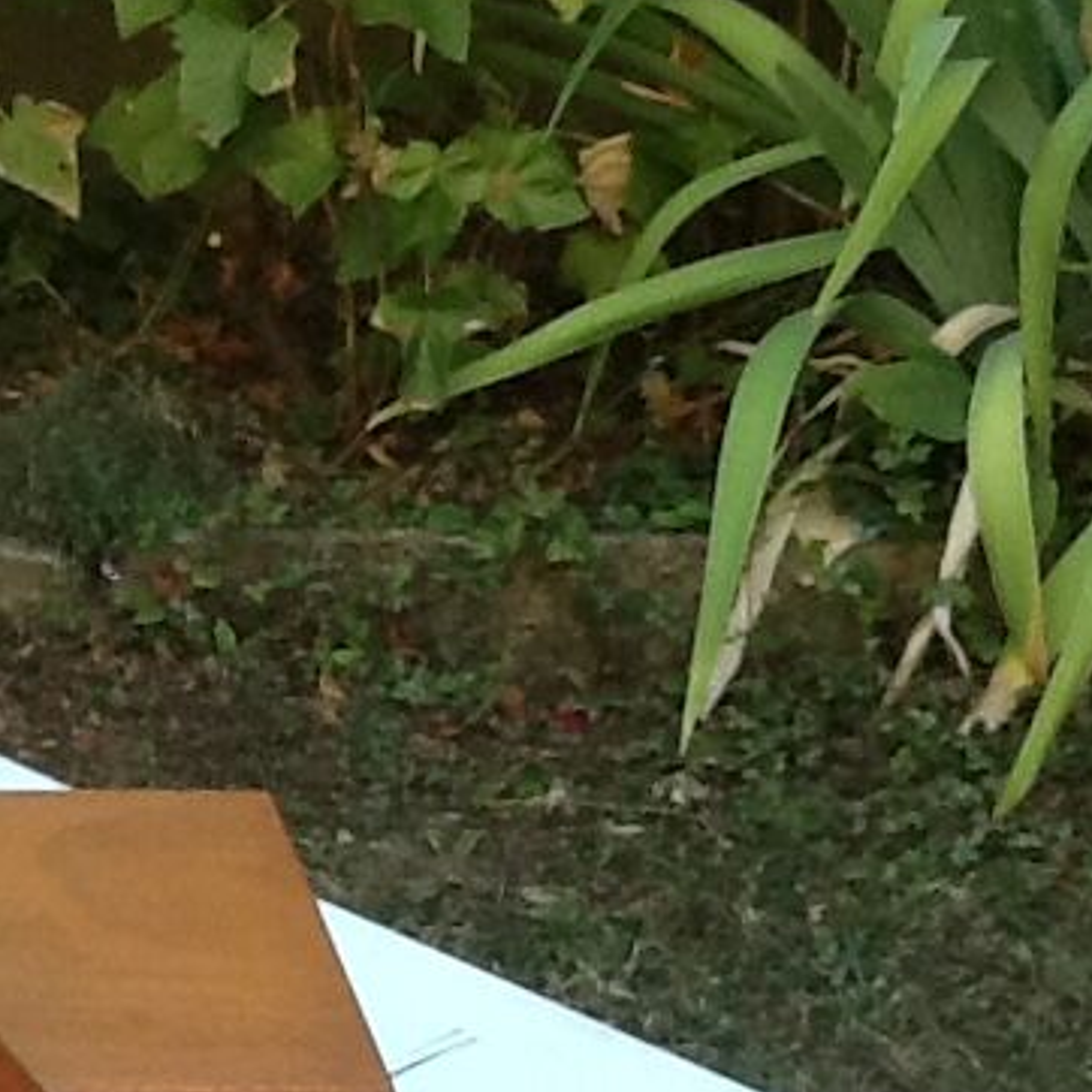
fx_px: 3676
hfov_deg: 16.0
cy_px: 950
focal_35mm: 103
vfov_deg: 16.7
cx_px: -344
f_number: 2.4
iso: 64
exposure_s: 1/120
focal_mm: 2.03
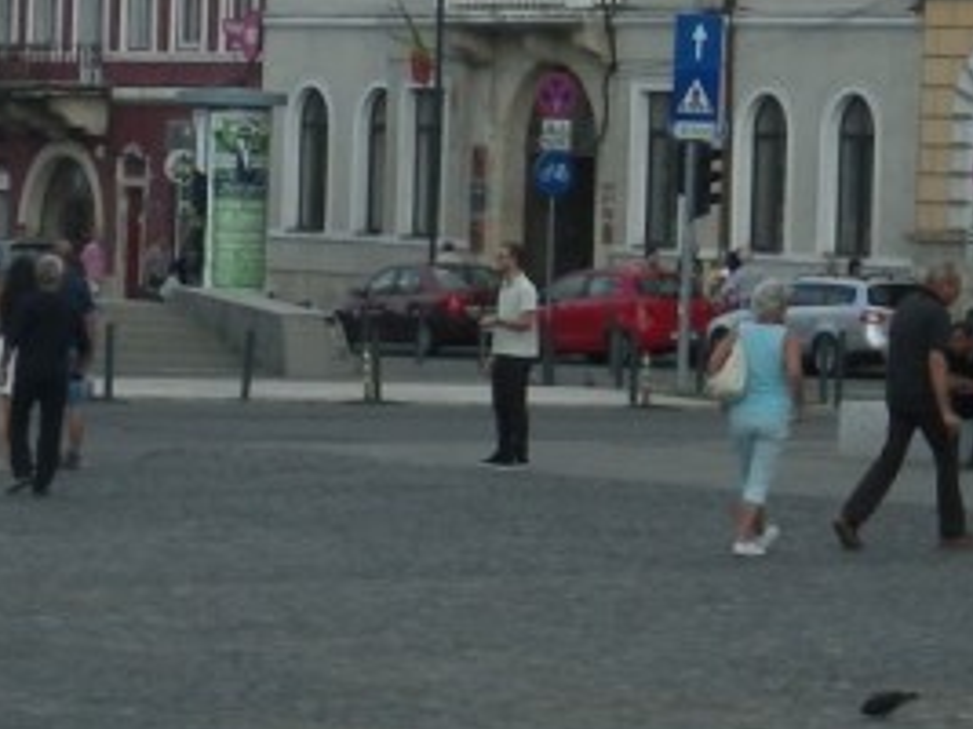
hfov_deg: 8.3
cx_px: 419
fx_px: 6687
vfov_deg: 6.2
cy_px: -128
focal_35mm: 238
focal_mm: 11.1
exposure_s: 1/200
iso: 80
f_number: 5.5
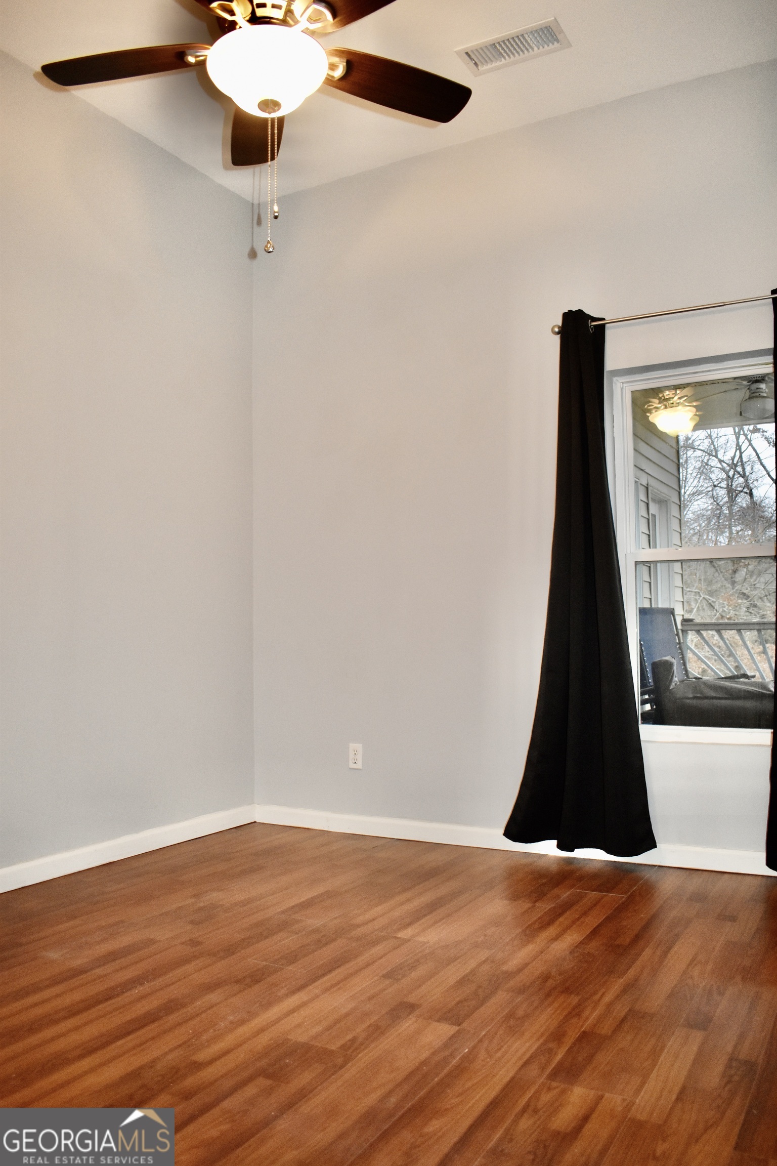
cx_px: 388
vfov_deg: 67.4
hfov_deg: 47.9
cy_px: 583
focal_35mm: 27
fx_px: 874
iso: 1600
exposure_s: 1/80
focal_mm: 18
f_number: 3.5
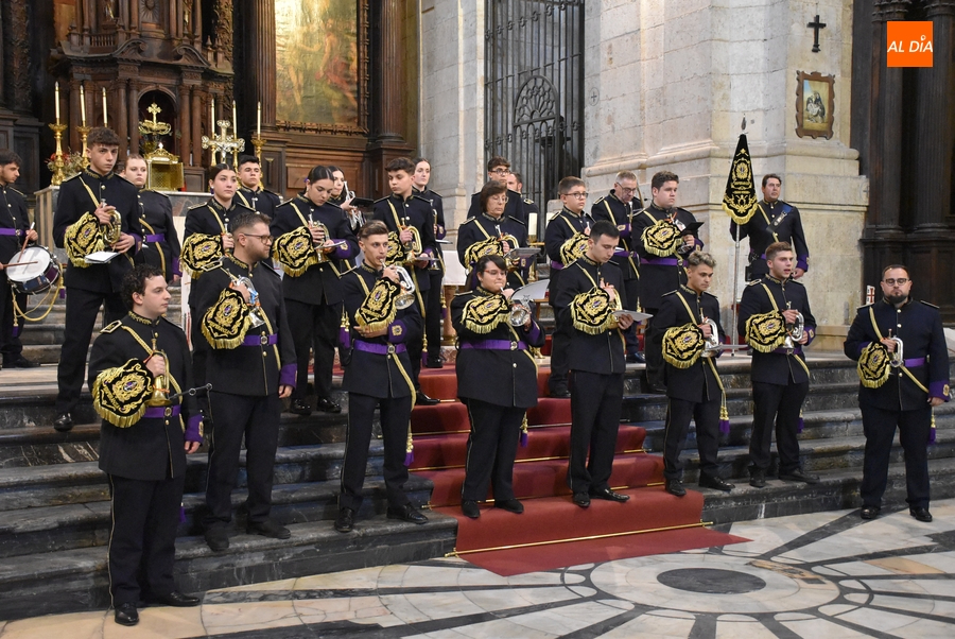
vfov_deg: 29.9
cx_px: 478
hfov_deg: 43.6
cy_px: 320
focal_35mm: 45
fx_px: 1195
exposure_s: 1/60
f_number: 4
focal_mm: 30
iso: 5000
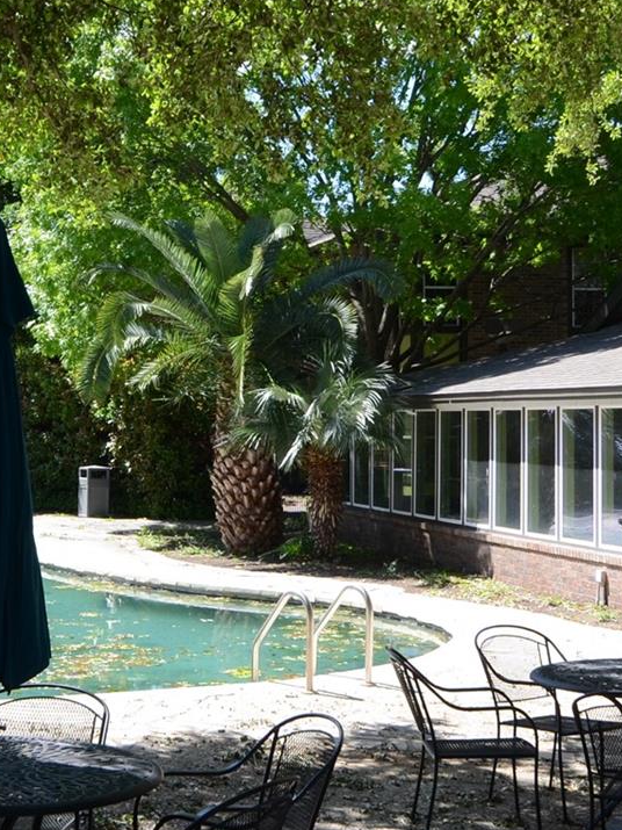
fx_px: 1582
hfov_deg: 21.9
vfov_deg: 29.4
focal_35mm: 66
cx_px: 115
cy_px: 384
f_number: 8
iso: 160
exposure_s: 1/160
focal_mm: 16
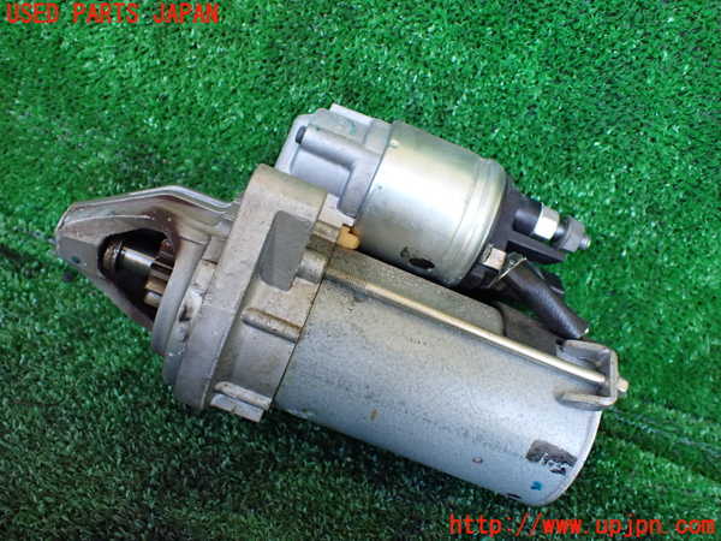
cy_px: 270
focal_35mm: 30
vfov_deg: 46.8
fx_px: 625
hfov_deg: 60.0
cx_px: 360
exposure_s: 1/125
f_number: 2.3
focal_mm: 5.4
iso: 640
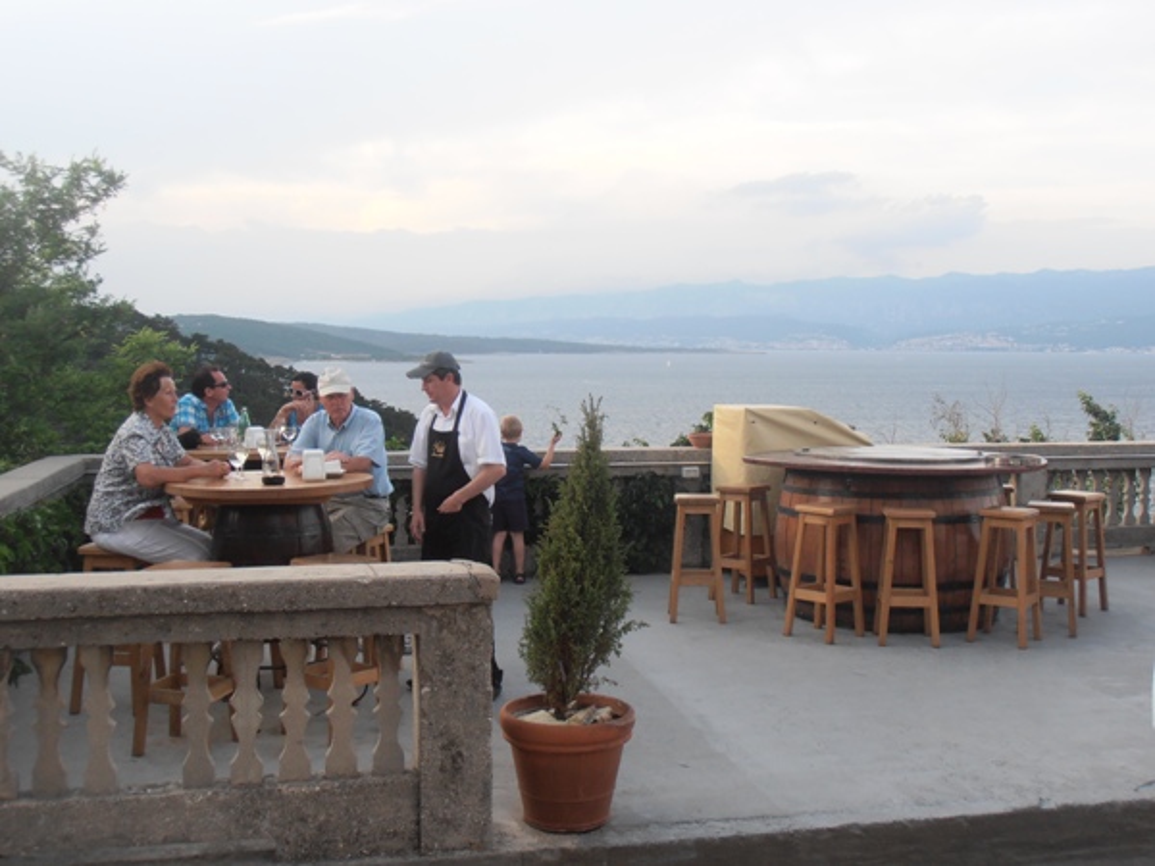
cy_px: 433
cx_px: 578
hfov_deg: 42.9
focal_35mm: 44
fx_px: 1468
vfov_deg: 32.9
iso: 80
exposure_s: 1/160
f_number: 4.2
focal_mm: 7.87
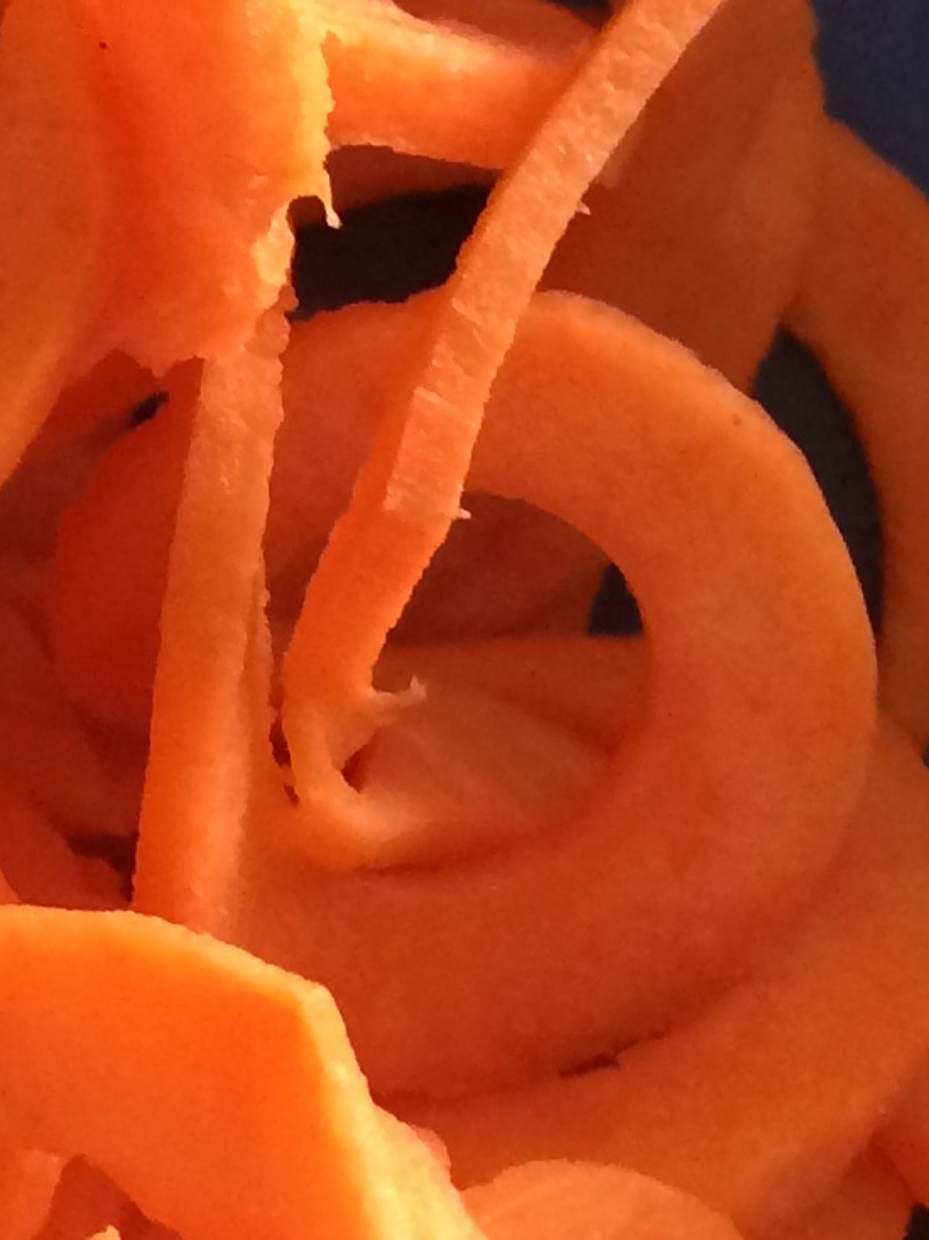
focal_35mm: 129
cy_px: -635
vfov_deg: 14.3
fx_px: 4619
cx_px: -828
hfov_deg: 10.7
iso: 125
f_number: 2.2
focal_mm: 4.15
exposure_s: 1/30
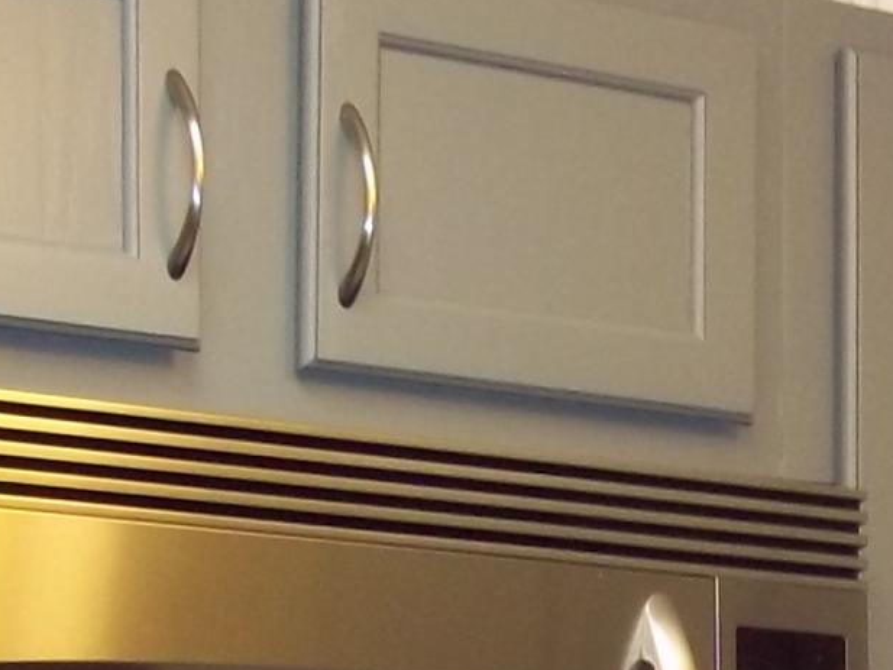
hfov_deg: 11.1
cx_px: 1067
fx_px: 4515
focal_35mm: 175
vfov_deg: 8.3
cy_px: 1042
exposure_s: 1/30
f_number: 3.1
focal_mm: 6.5
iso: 160
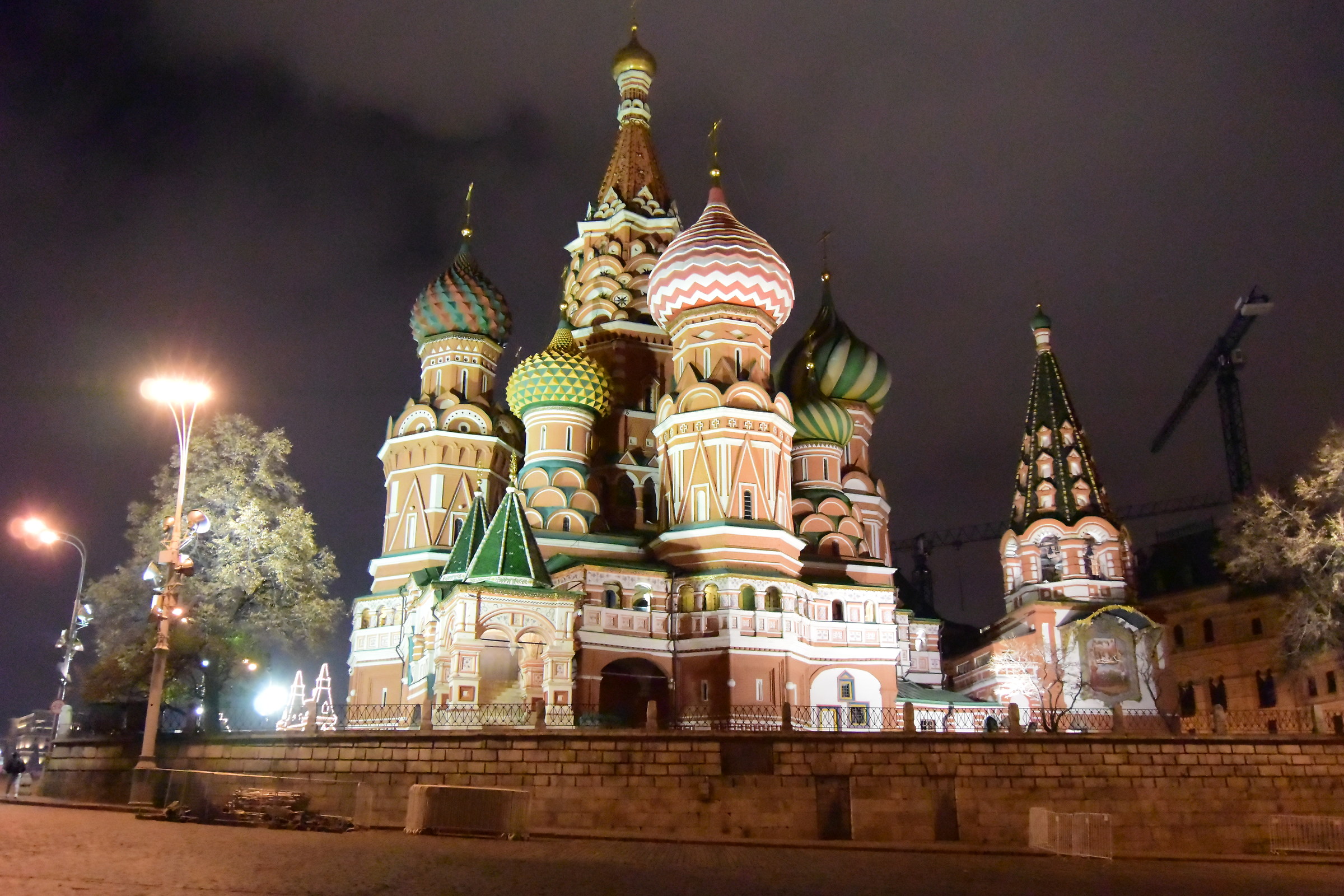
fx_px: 1157
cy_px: 448
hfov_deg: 60.3
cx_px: 672
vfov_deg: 42.3
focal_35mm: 31
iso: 6400
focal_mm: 11.5
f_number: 4.2
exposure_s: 1/50
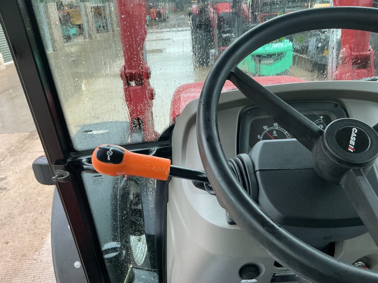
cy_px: 142
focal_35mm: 28
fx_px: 306
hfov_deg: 63.4
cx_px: 189
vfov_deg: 49.7
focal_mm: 3
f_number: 1.8
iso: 125
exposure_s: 1/60
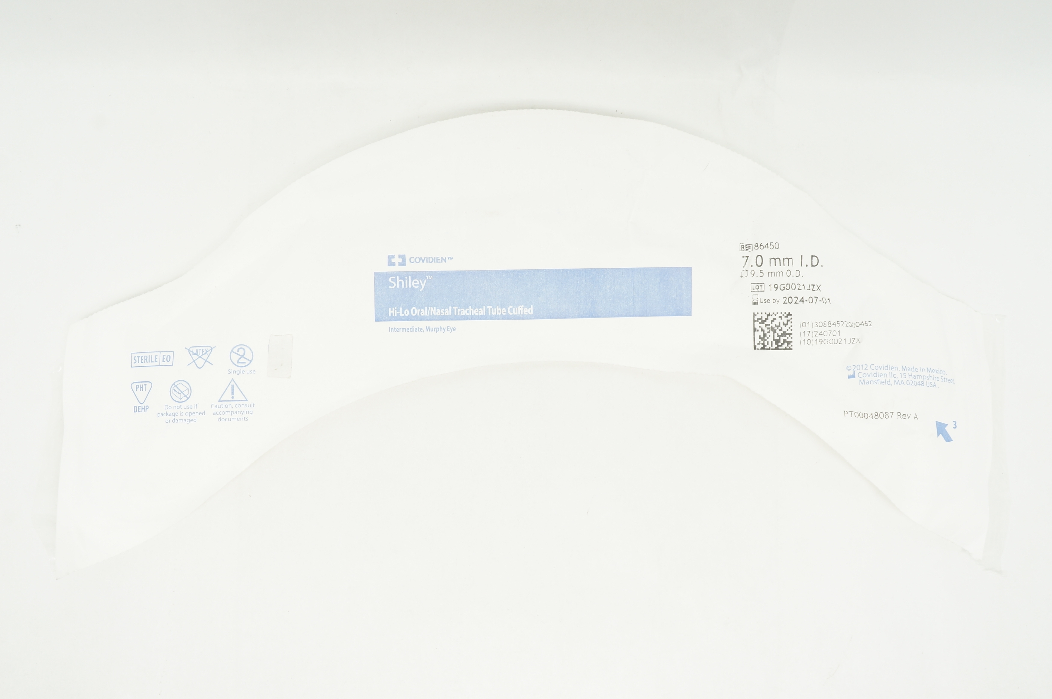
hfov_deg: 62.0
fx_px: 876
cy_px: 350
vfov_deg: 43.5
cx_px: 526
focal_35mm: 30
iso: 400
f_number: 10
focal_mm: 20
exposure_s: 1/15
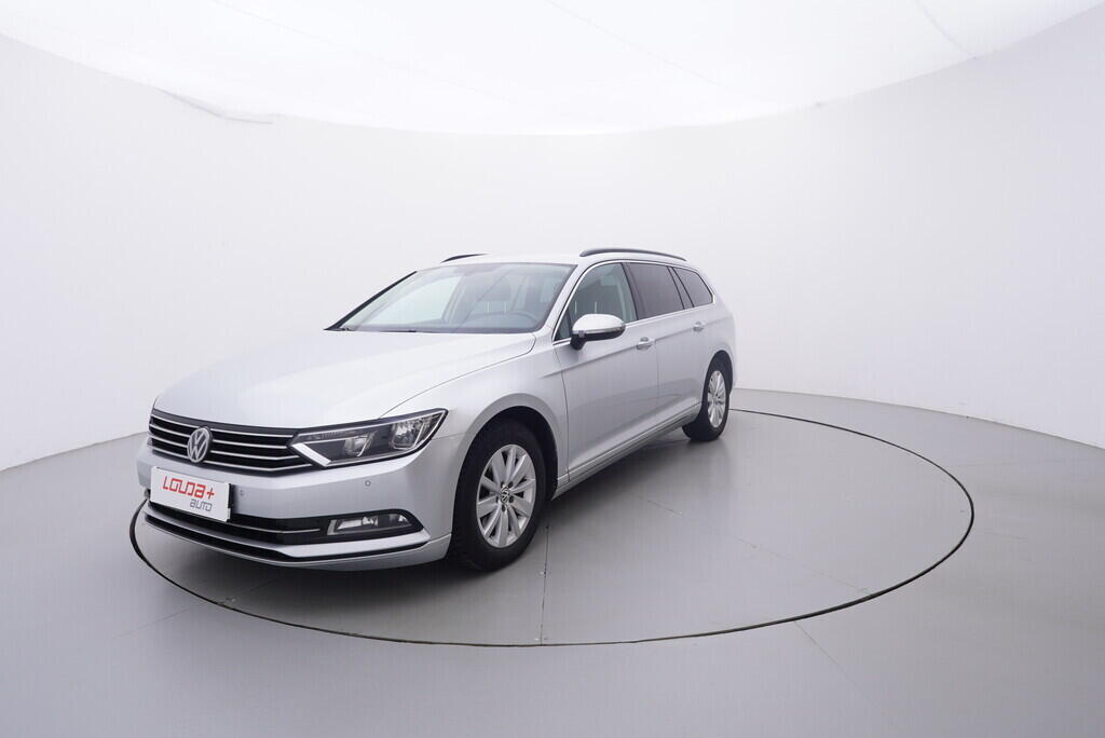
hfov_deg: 77.3
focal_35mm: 22
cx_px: 552
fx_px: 691
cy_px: 369
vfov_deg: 56.2
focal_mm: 15
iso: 200
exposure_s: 1/80
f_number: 5
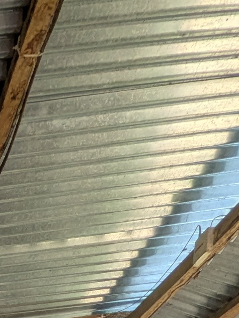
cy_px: 709
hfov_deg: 17.1
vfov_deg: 16.5
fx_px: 635
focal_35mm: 69
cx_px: -203
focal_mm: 1.85
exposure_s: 1/520
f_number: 2.2
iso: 58
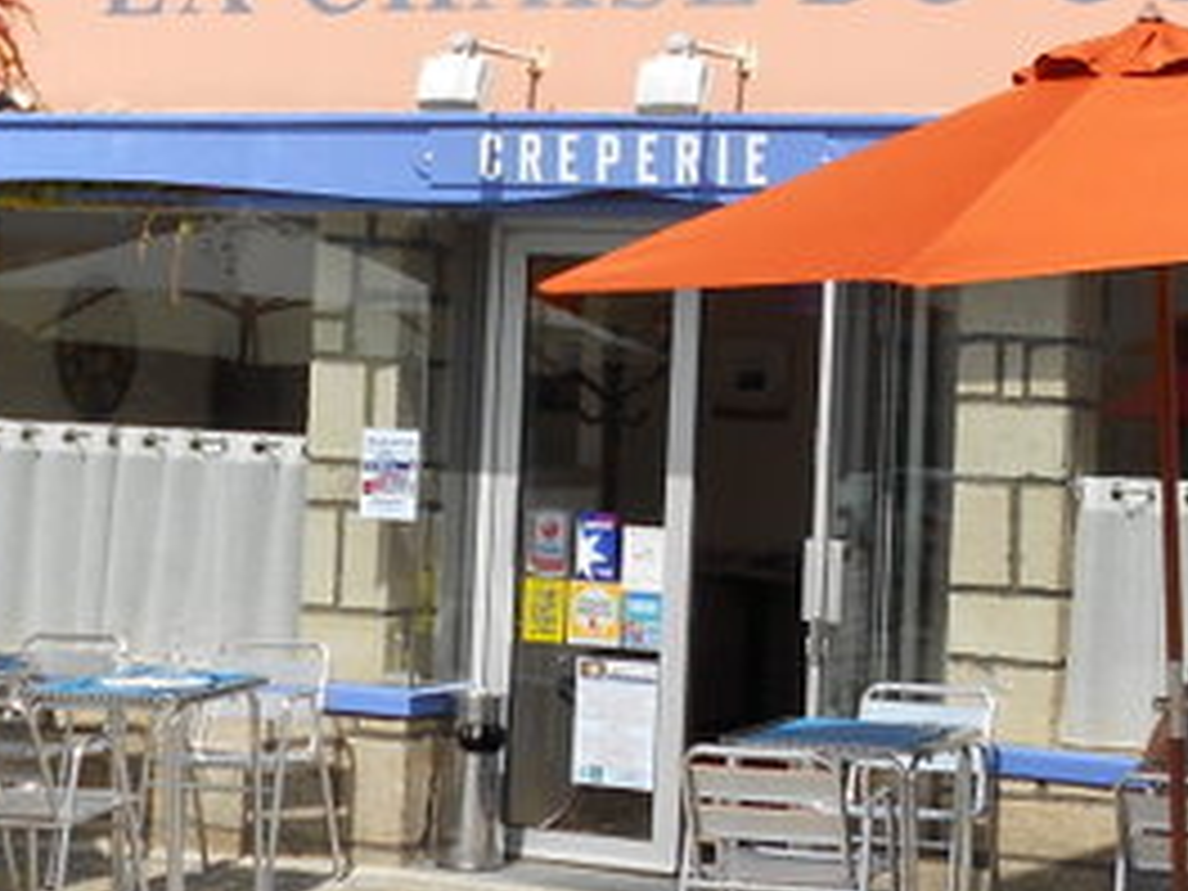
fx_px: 3329
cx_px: 436
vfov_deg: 15.1
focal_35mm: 97
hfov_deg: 20.2
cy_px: 158
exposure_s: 1/1500
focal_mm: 5.8
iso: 80
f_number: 3.6
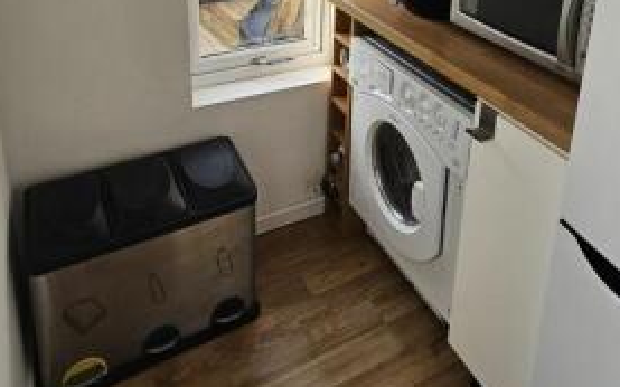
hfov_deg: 64.4
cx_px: 350
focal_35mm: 29
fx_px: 490
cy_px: -26
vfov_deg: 37.1
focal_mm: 2.2
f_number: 2.2
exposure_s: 1/178
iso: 50
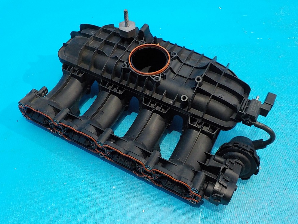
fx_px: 267
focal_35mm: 31
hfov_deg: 58.4
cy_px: 115
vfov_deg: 45.4
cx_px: 152
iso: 400
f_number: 3.3
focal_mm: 4.1
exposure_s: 1/25
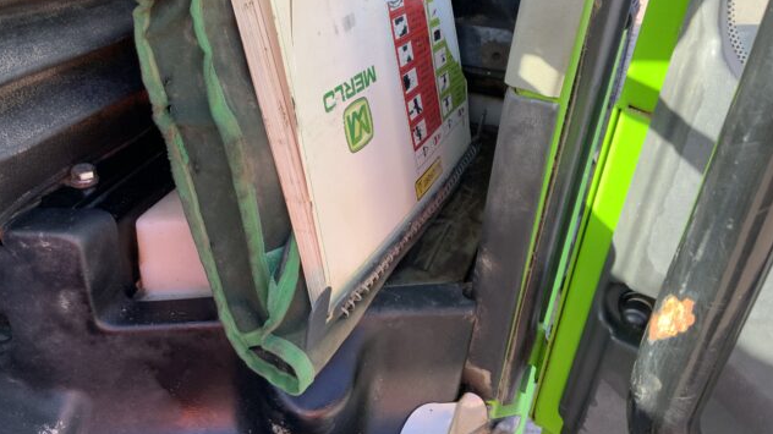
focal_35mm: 32
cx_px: 384
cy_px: 144
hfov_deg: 61.0
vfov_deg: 36.3
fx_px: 656
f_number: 1.8
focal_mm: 3
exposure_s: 1/122
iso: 25
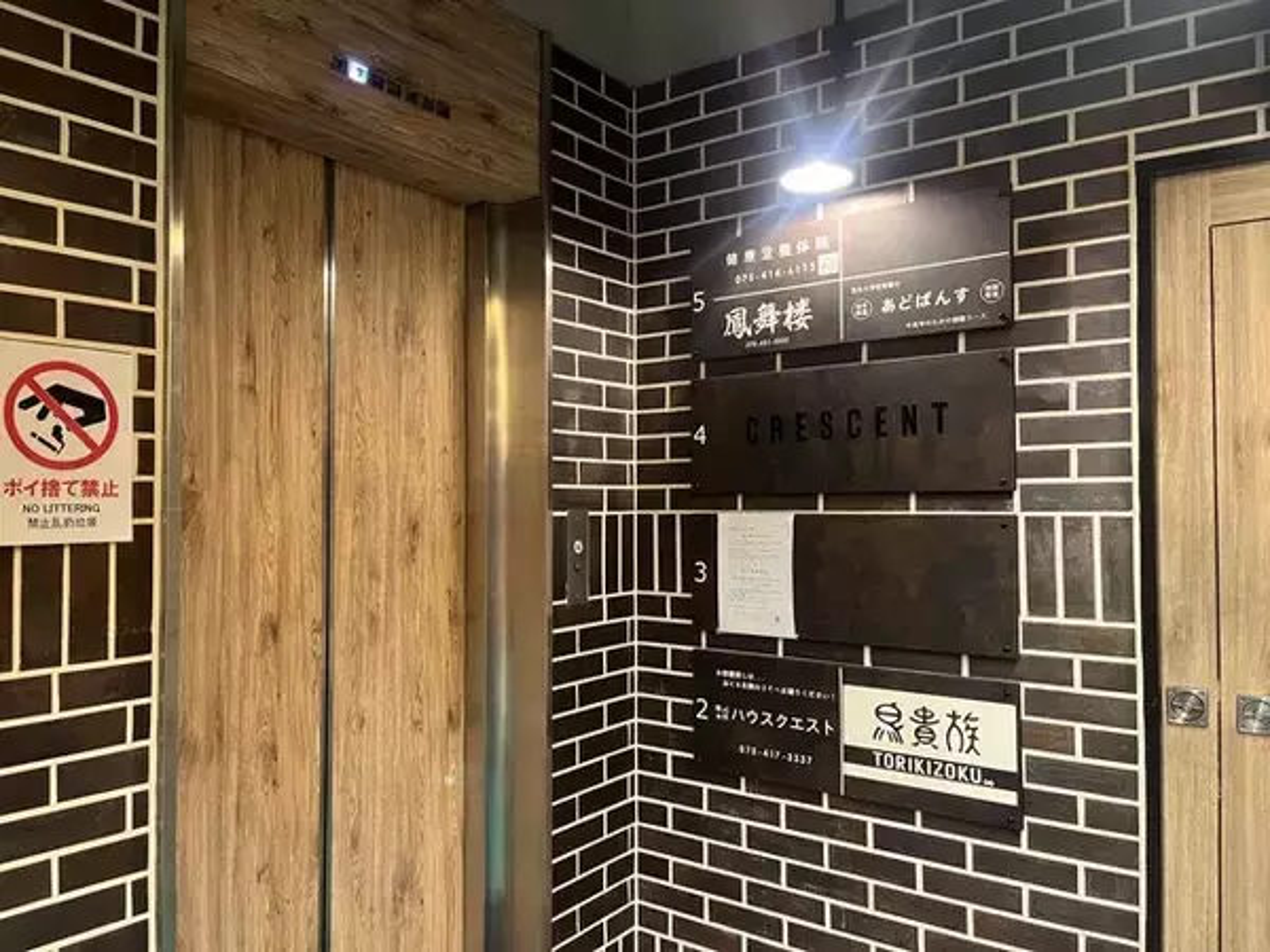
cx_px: 635
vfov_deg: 53.1
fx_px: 954
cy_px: 476
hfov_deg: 67.3
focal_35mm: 26
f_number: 1.6
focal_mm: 5.1
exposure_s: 1/60
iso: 250
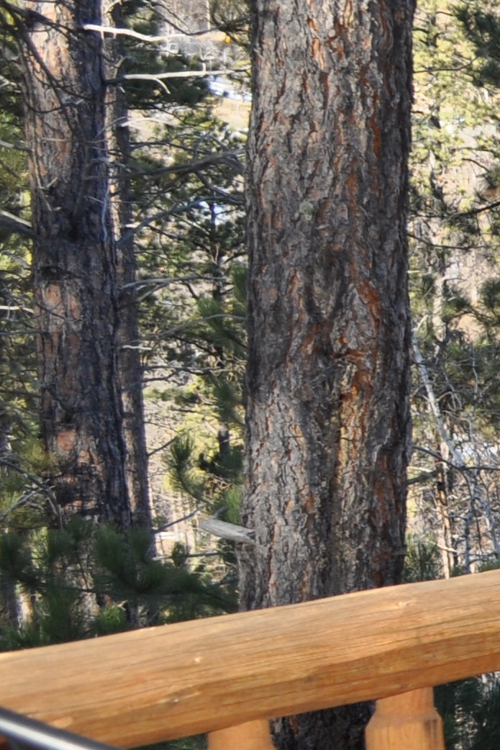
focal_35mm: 111
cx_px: 1514
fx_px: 2312
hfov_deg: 9.5
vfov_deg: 18.4
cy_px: 492
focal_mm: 18
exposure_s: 1/200
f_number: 6.3
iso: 200
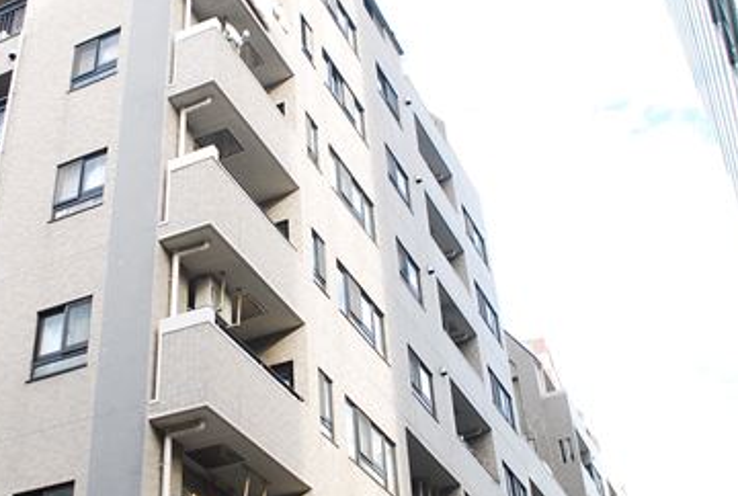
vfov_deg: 28.2
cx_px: 299
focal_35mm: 48
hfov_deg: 40.9
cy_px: 201
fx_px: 986
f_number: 4
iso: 100
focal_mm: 18
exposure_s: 1/80
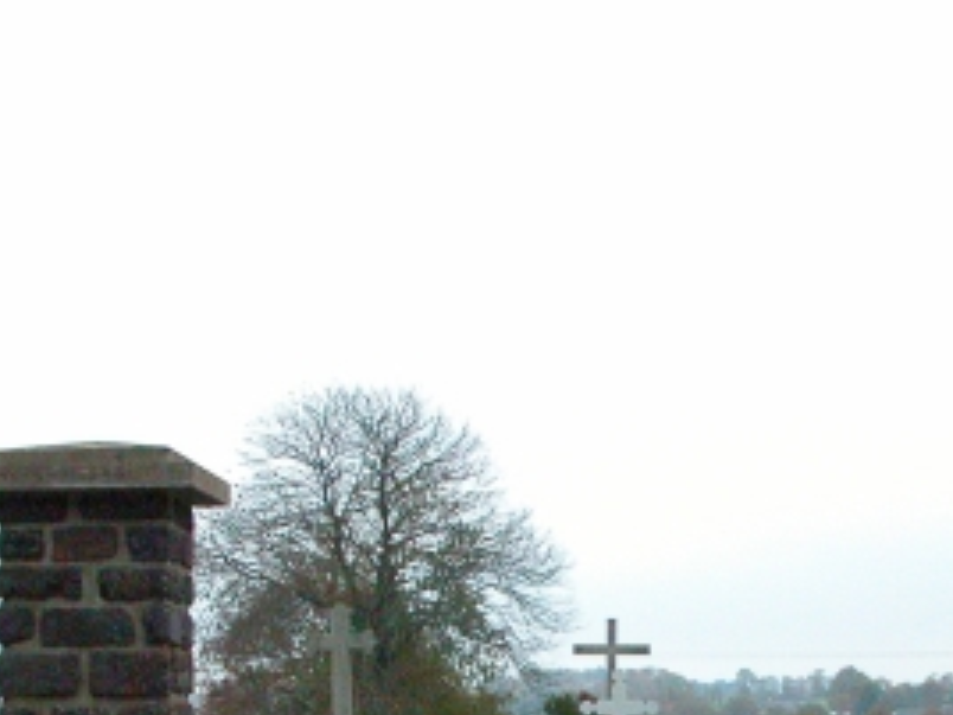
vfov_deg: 16.1
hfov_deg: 21.9
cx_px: 626
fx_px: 2450
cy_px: 807
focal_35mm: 89
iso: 800
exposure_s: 1/280
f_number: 6.3
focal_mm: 8.9
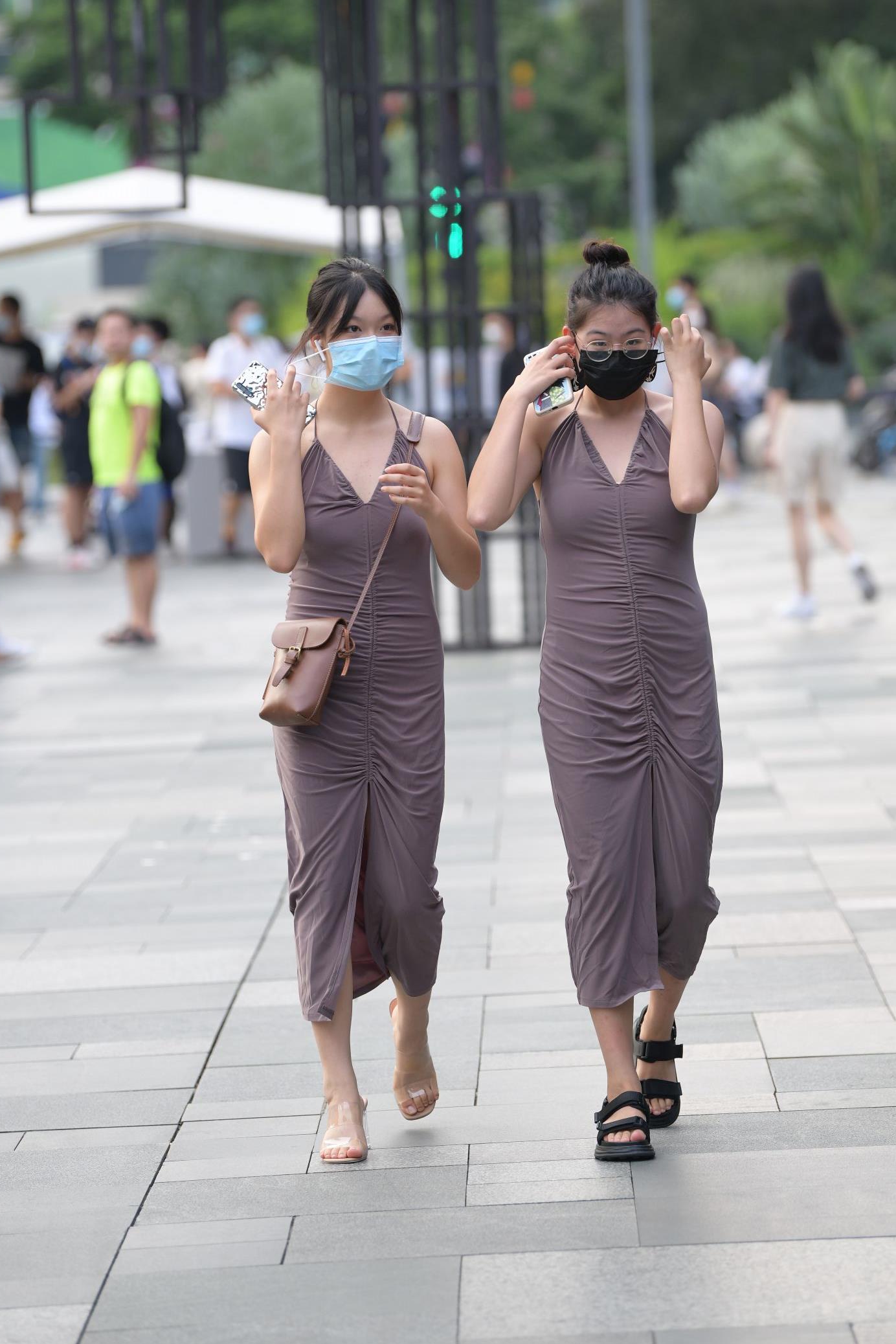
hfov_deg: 7.9
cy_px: 615
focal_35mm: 173
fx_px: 6456
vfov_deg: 11.9
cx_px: 477
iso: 500
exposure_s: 1/640
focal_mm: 145
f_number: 3.2
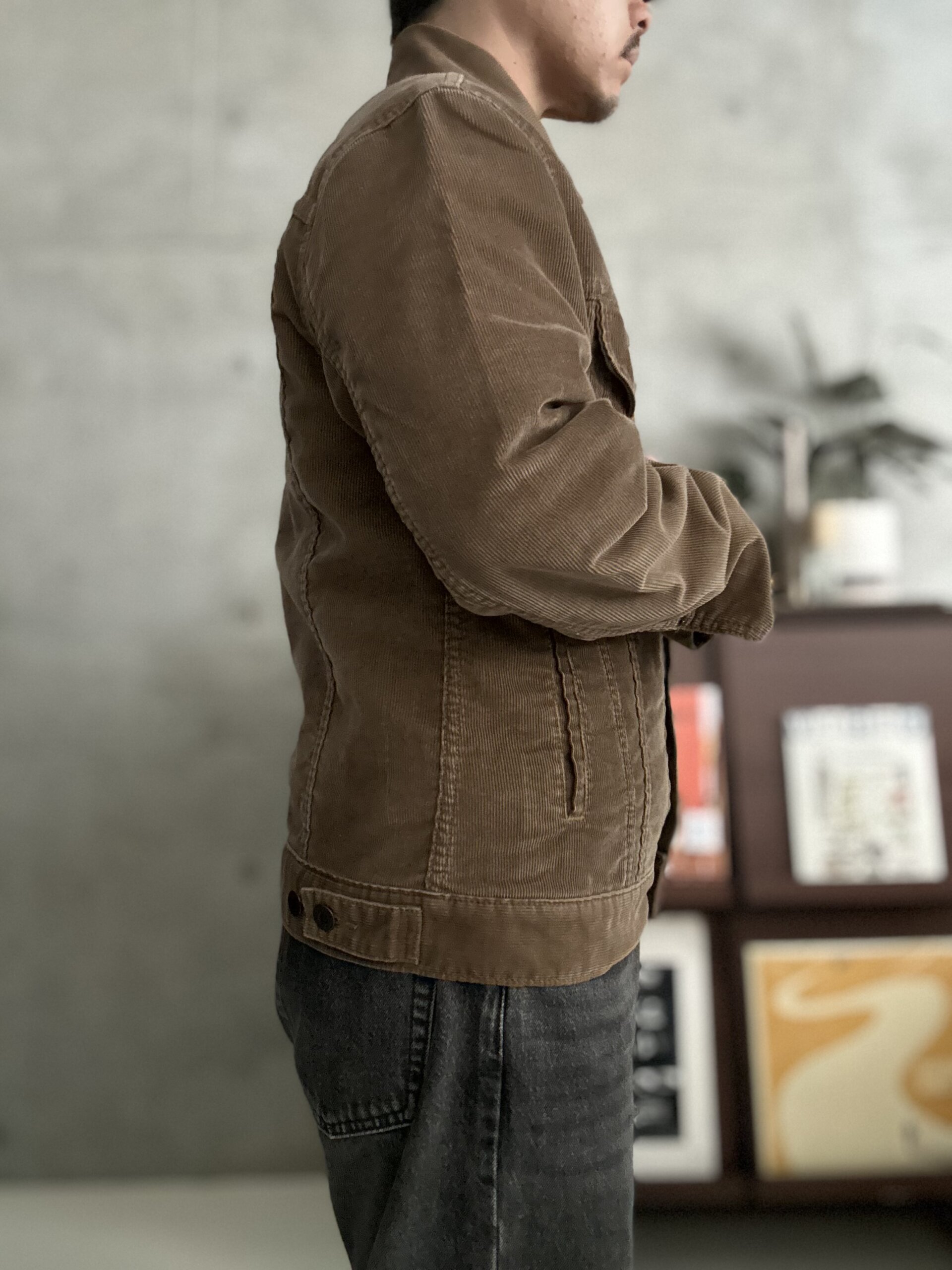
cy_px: 635
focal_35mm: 30
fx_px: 1100
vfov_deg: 60.0
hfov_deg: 46.8
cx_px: 476
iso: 500
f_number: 1.9
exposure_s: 1/30
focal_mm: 2.69
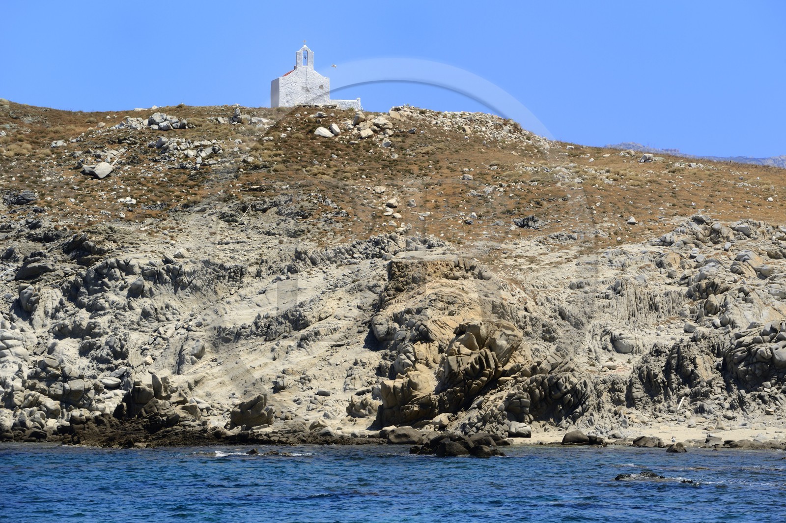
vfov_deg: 7.6
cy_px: 262
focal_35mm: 180
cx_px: 393
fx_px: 3927
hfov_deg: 11.4
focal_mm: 180
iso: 200
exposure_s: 1/320
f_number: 11
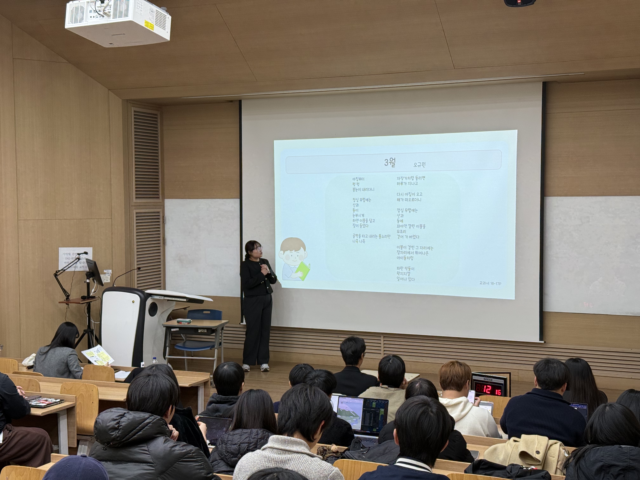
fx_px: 887
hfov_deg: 39.7
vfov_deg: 30.3
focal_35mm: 48
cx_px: 320
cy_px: 240
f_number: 1.78
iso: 80
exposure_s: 1/120
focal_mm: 6.76
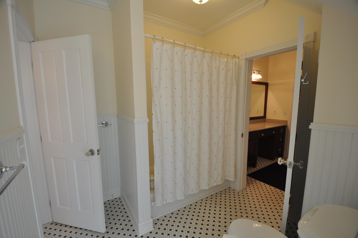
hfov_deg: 100.5
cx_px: 179
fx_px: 149
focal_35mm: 15
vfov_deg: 77.2
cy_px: 119
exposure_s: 1/80
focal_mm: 10
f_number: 4.5
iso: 400
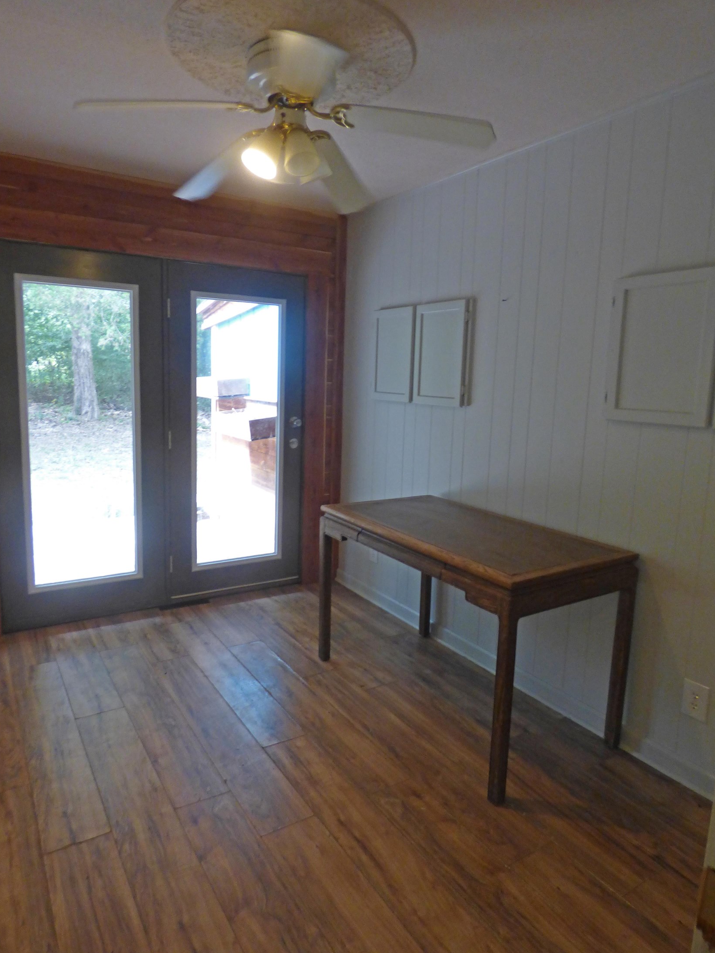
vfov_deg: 79.0
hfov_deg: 63.4
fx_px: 578
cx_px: 341
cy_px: 461
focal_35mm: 21
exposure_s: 1/60
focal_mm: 3.58
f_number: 2.8
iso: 320
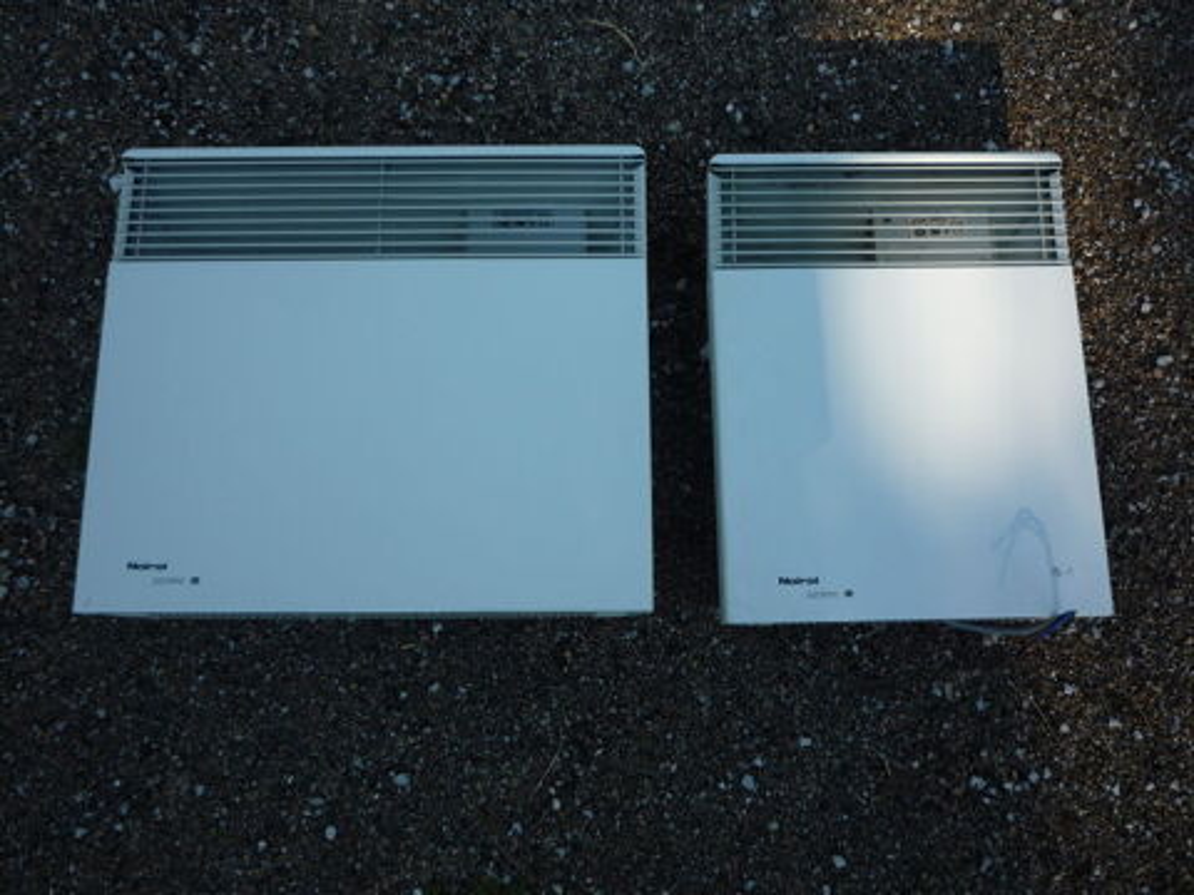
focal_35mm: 30
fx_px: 1035
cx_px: 597
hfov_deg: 60.0
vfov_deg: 46.8
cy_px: 448
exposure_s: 1/200
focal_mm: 5.2
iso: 100
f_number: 4
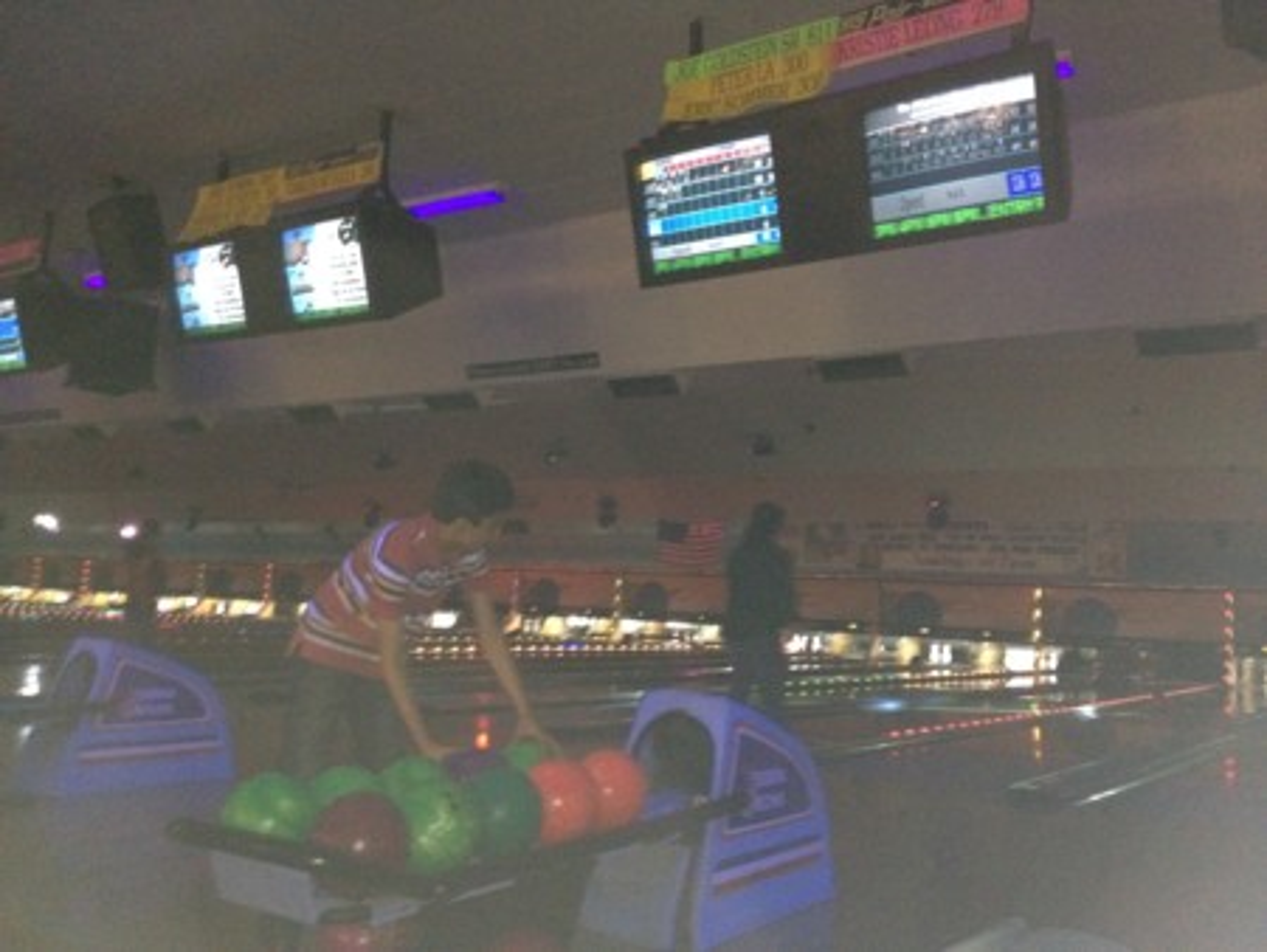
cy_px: 476
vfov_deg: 40.7
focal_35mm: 35
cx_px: 634
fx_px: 1282
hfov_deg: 52.6
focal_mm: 4.28
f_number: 2.4
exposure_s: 1/16
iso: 640
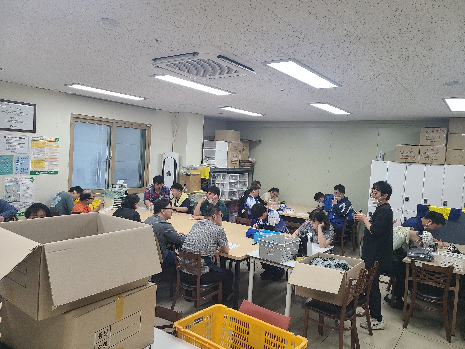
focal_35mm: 26
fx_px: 349
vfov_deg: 53.1
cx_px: 232
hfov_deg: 67.3
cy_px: 174
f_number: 1.8
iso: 100
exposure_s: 1/60
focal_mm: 5.4
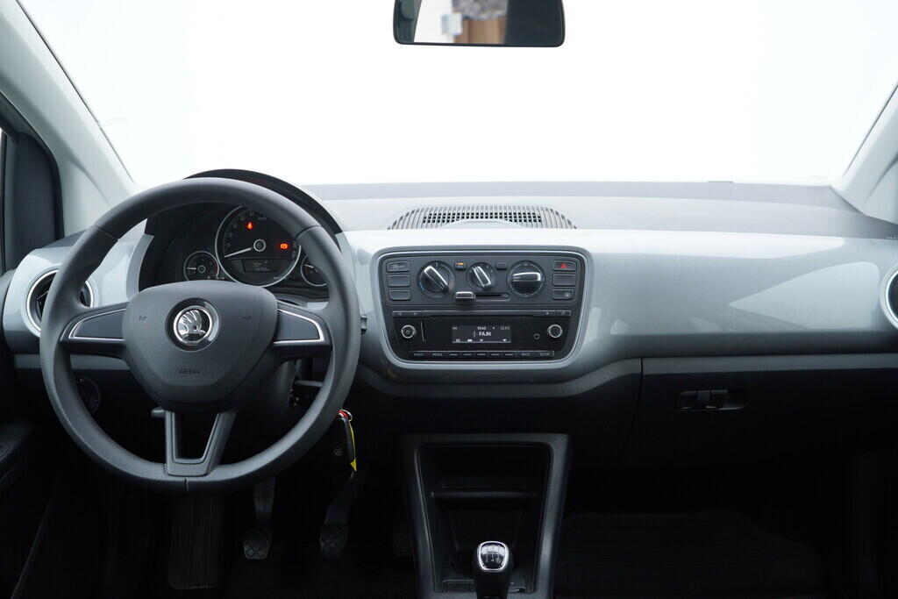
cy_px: 300
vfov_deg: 36.9
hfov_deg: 53.1
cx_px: 449
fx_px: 898
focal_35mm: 36
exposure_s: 1/40
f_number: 2.8
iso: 125
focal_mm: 24
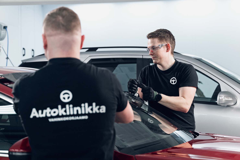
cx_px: 120
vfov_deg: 15.2
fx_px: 600
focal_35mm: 90
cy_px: 80
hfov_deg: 22.6
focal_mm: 90
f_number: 5
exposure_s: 1/125
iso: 800
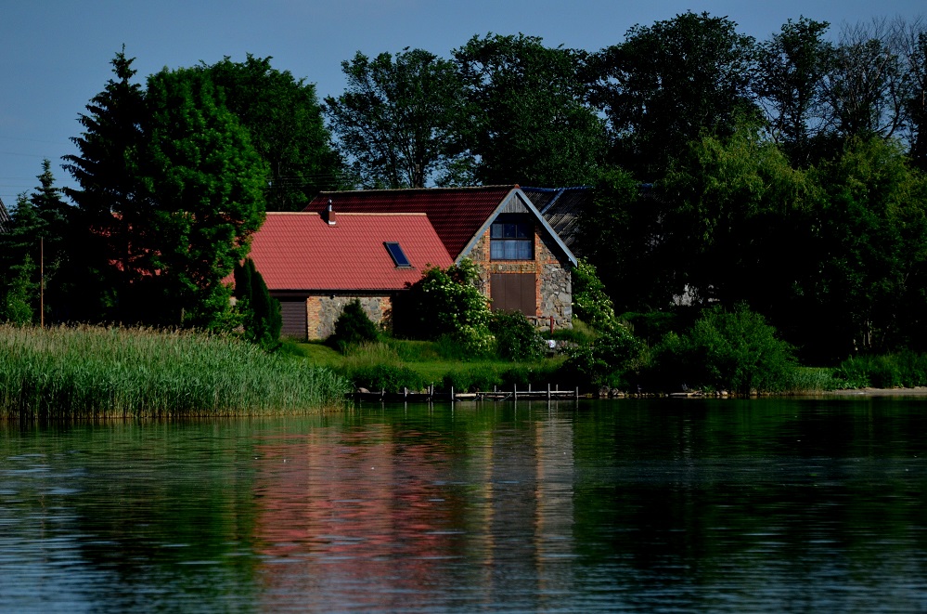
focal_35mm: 315
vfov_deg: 4.3
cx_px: 464
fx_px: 8092
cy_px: 307
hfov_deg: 6.6
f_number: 5.3
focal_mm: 210
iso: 720
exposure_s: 1/8000
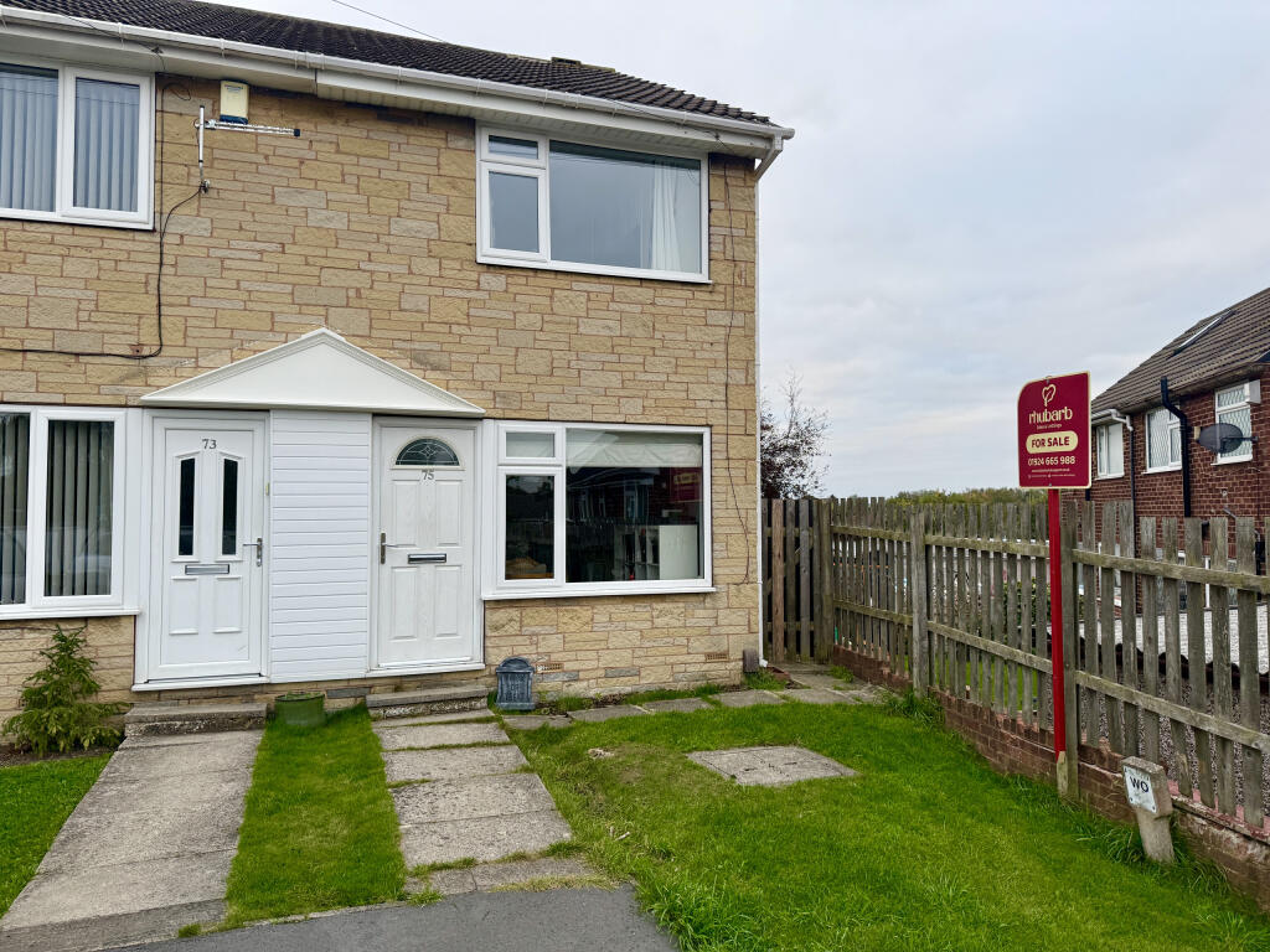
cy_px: 476
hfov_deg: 71.6
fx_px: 881
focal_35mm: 24
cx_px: 635
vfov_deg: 56.8
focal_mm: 6.76
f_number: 1.78
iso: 100
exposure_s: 1/121
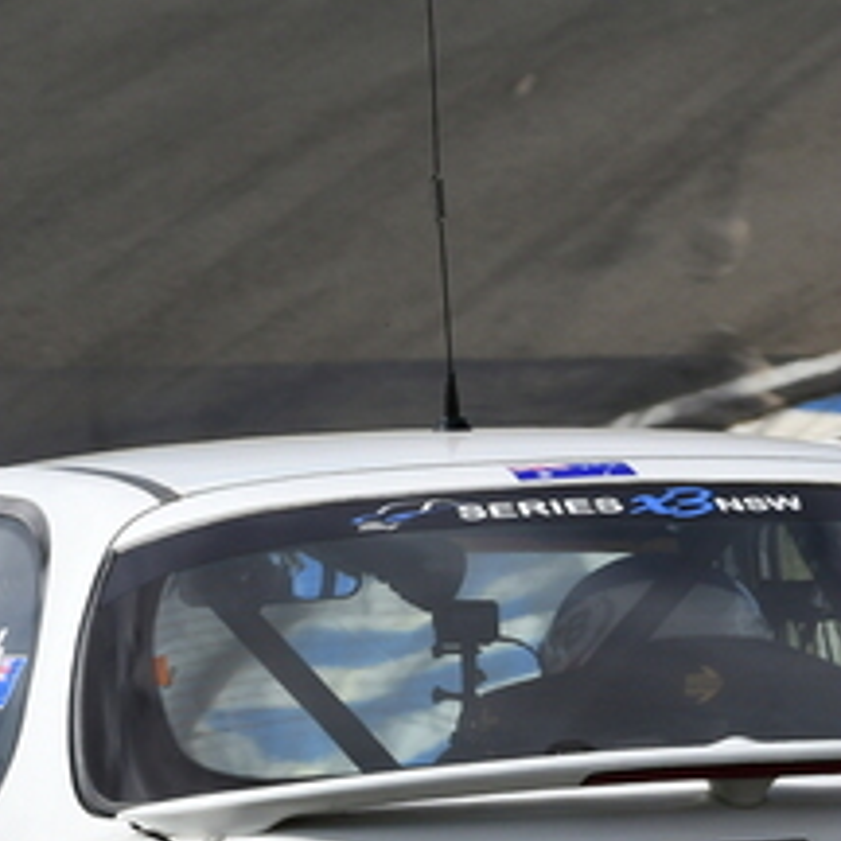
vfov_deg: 1.3
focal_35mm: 1369
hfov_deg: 1.3
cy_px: 1006
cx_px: 66
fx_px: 37629
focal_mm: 290
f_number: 11
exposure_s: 1/500
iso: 200
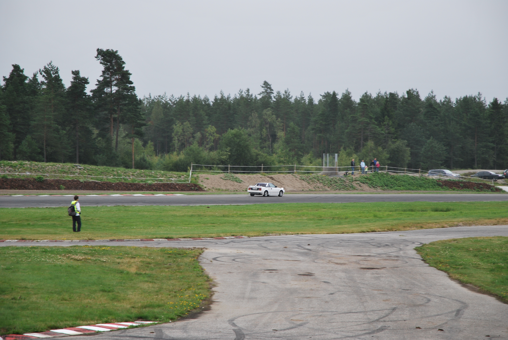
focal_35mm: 128
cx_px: 254
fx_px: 1801
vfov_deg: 10.8
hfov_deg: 16.1
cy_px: 170
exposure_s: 1/200
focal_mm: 85
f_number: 5.6
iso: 200
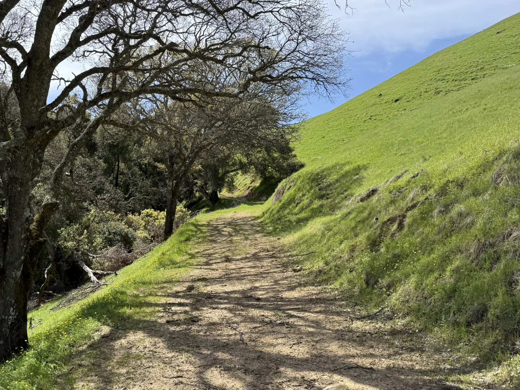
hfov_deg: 53.3
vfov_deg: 41.8
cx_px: 191
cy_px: 190
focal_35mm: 34
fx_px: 511
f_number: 1.78
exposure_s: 1/2370
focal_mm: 6.76
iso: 80
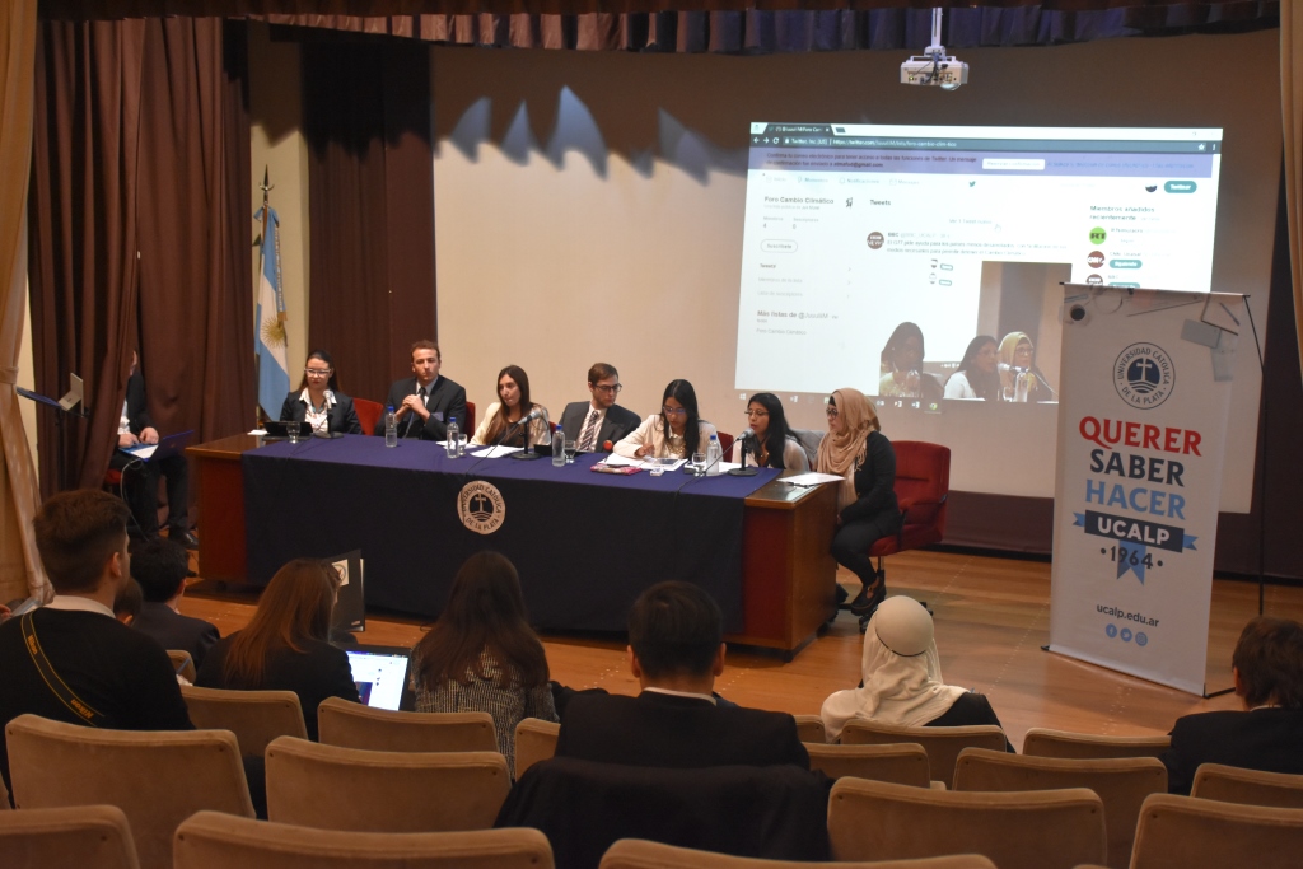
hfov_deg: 38.9
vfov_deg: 26.5
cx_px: 652
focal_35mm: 51
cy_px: 434
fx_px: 1846
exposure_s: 1/60
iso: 2500
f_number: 4.2
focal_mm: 34
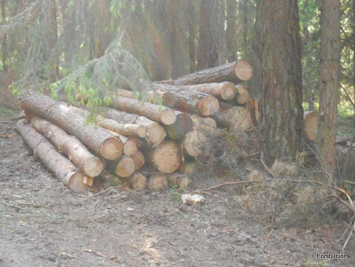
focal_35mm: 65
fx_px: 667
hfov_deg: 29.8
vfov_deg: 22.6
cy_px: 134
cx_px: 178
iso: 1000
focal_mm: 11.7
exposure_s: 1/30
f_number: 5.3
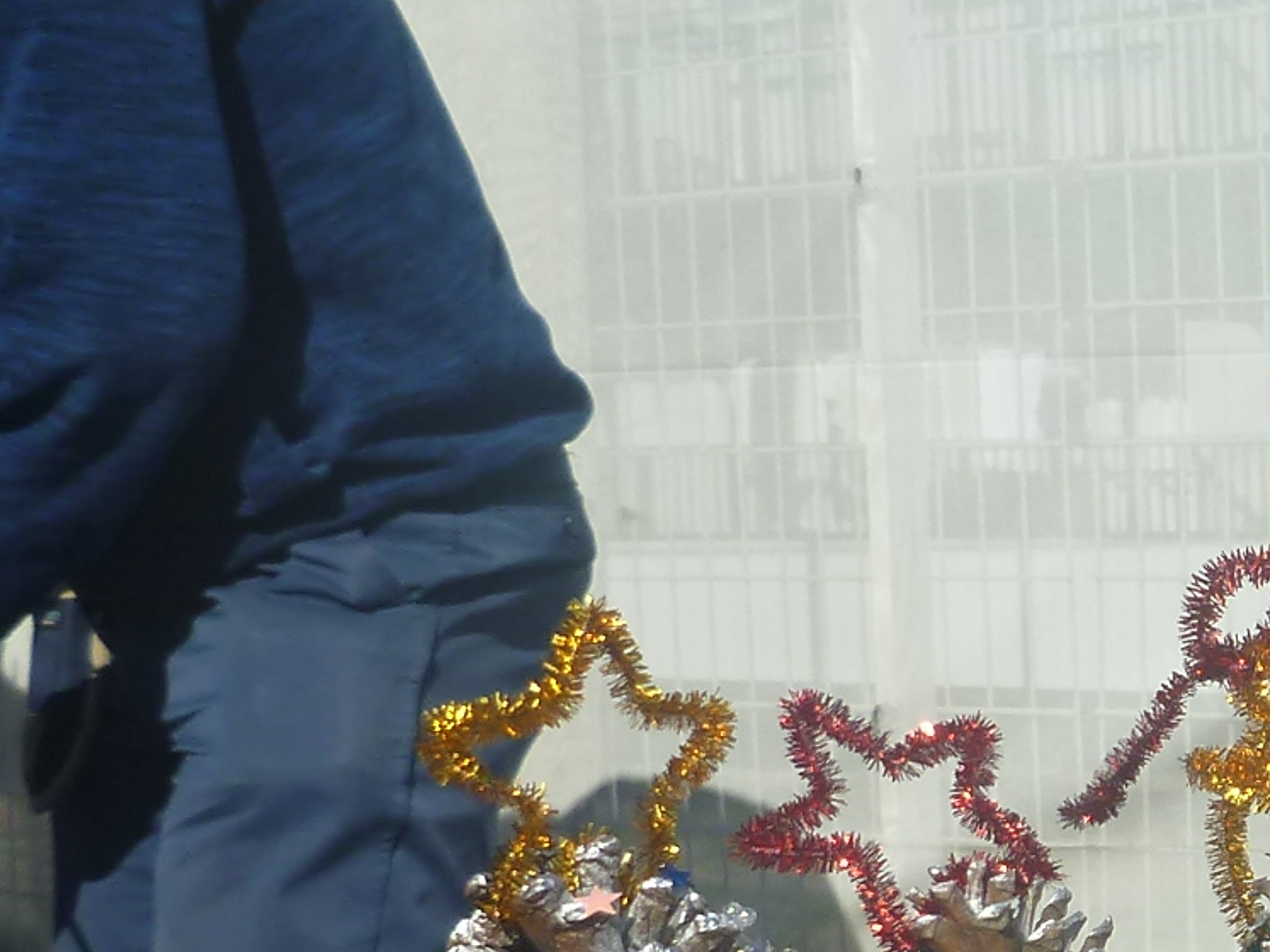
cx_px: 2106
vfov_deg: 15.2
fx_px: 3522
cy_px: 896
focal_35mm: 96
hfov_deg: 17.5
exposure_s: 1/160
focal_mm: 4.9
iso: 100
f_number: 10
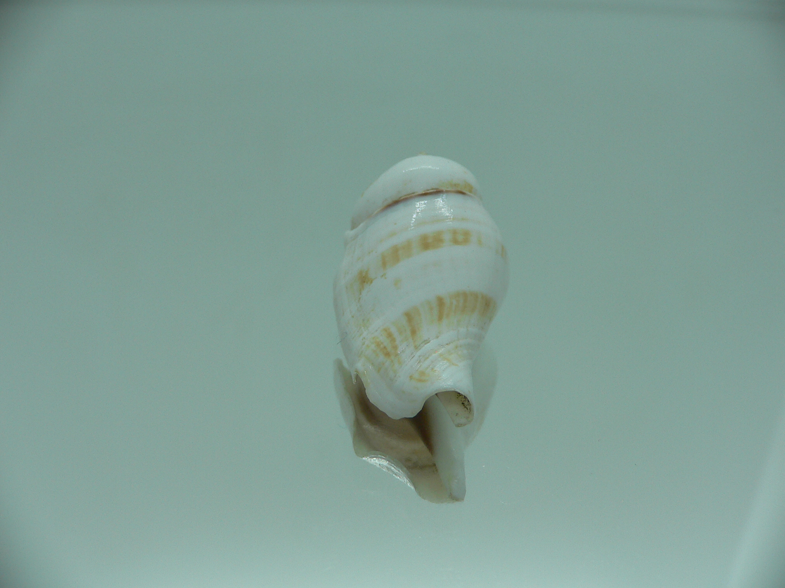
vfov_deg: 40.7
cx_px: 392
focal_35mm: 35
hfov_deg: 52.6
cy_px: 294
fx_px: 794
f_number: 2.8
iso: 80
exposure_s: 1/80
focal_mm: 4.6
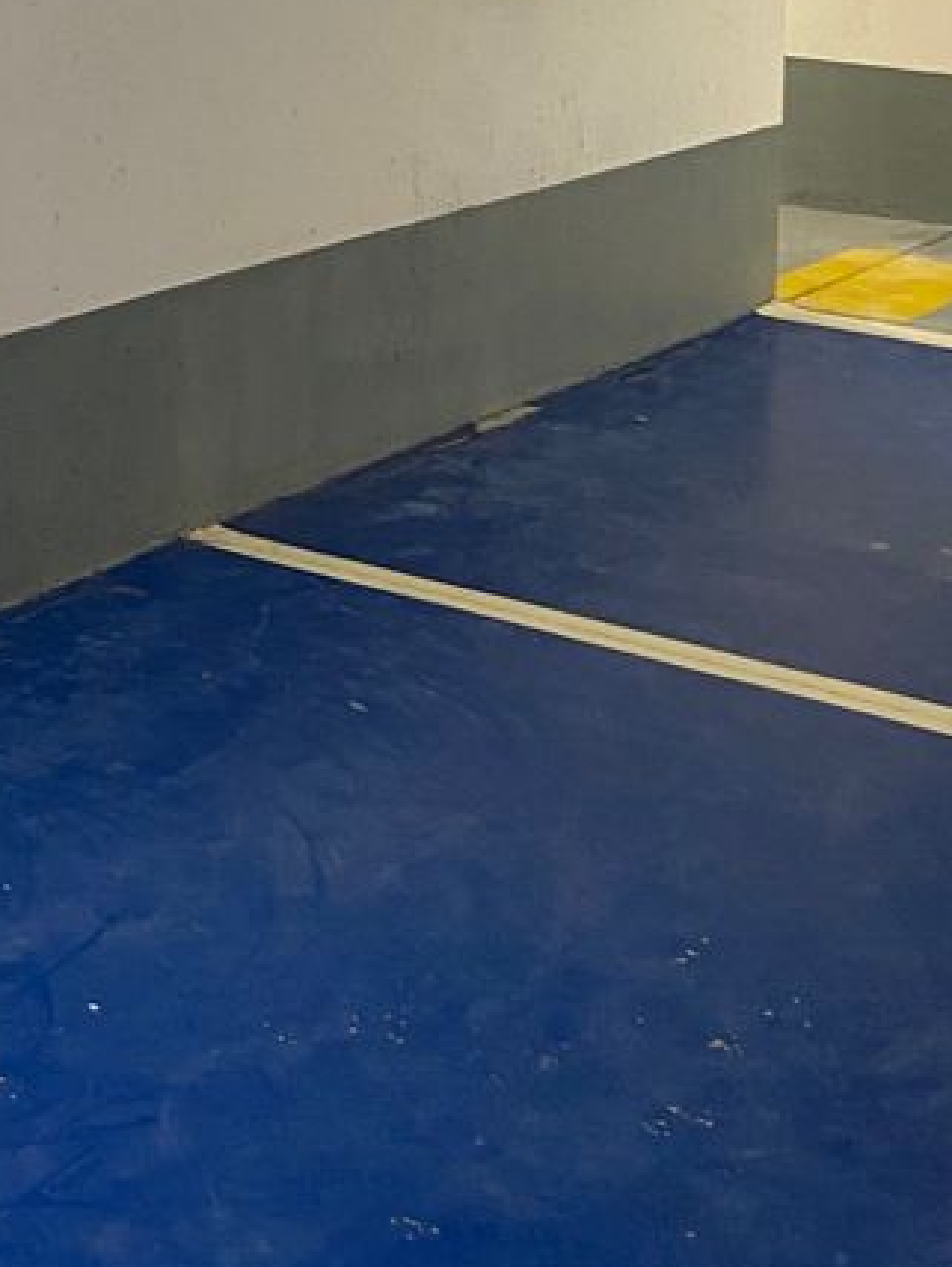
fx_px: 2673
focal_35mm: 73
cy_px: -208
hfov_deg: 20.2
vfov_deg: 24.4
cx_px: 350
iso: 125
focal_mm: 4.25
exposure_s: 1/50
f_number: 1.8
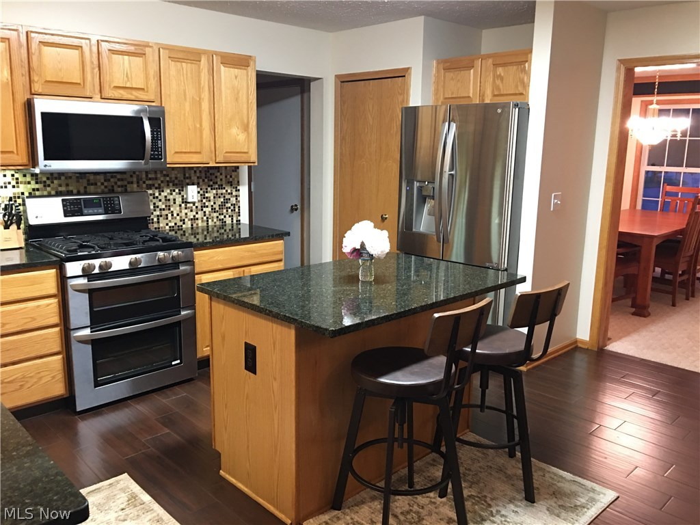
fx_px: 586
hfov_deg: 61.7
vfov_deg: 48.2
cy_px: 262
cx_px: 350
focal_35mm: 29
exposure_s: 1/4
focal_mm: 4.15
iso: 50
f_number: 2.2
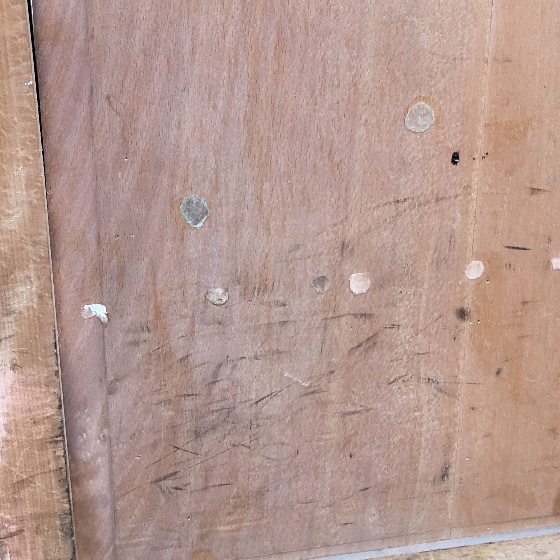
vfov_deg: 25.6
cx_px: 393
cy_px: 3
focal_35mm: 64
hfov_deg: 26.7
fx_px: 1171
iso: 25
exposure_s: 1/167
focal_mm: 4.15
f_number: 2.2
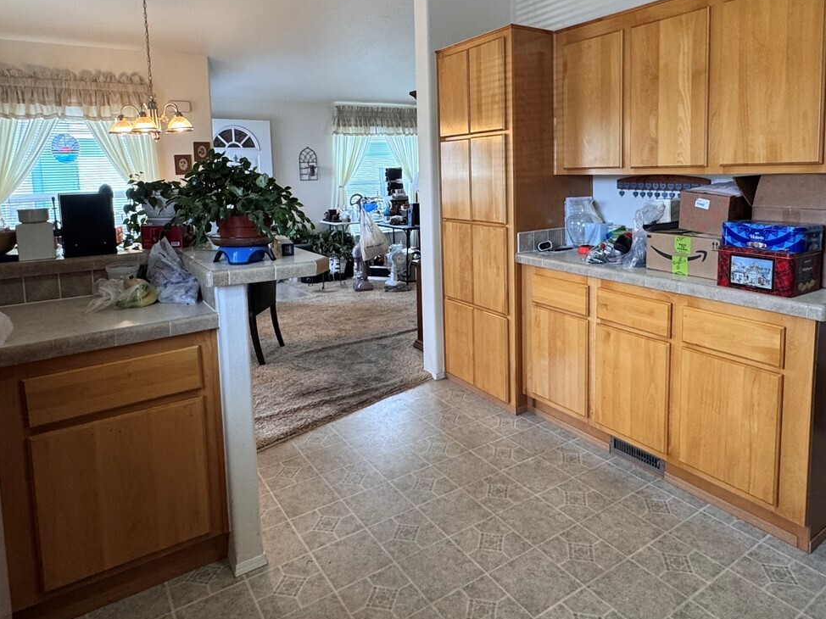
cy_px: 225
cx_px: 433
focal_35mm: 23
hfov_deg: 73.9
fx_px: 549
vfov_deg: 58.0
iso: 250
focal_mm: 2.22
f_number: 2.2
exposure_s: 1/120
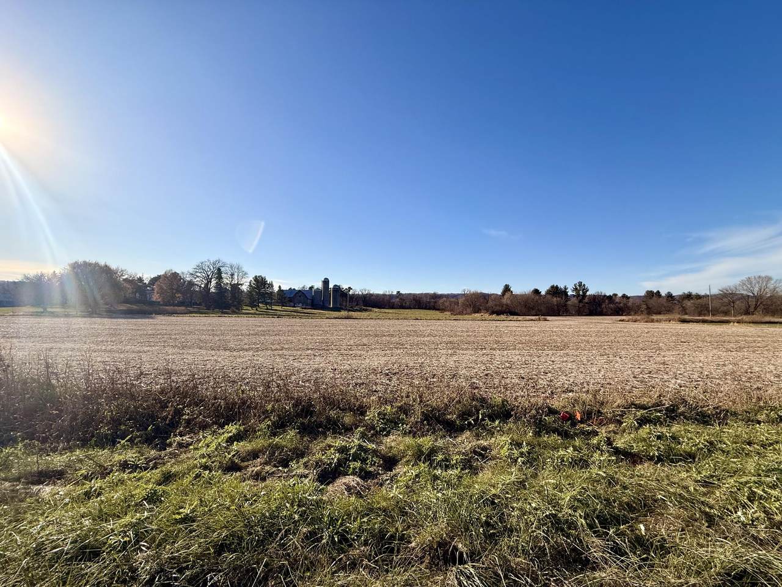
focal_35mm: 14
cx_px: 391
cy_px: 294
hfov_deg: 102.1
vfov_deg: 85.7
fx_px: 316
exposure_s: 1/2717
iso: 50
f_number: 2.2
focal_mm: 2.22
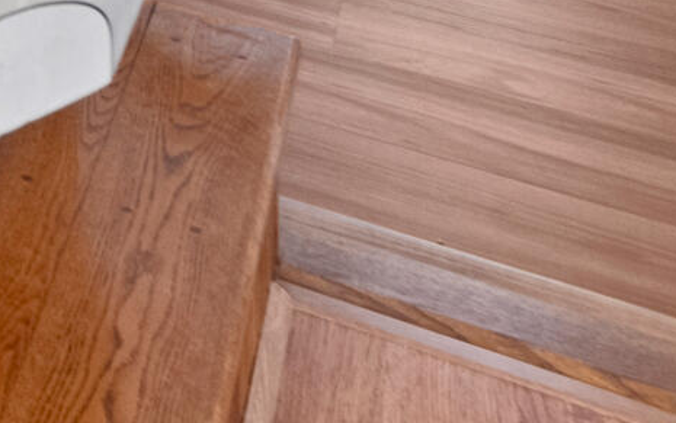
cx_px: -800
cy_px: -879
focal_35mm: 92
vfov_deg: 10.1
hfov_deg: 15.8
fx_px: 1696
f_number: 8
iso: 500
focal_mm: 9.2
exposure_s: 1/8
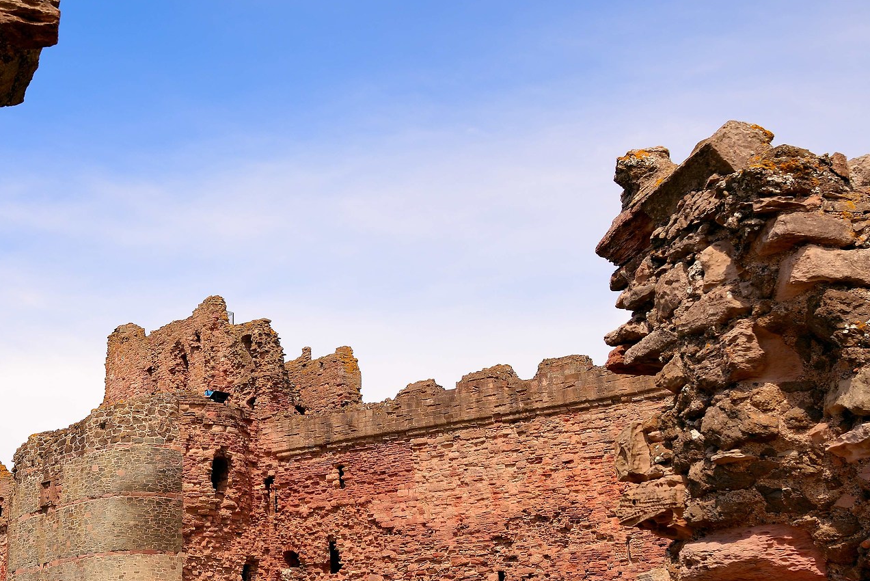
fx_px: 1596
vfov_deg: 20.6
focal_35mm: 66
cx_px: 279
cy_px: 332
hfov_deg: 30.2
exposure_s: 1/250
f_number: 8
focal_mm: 35
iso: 100
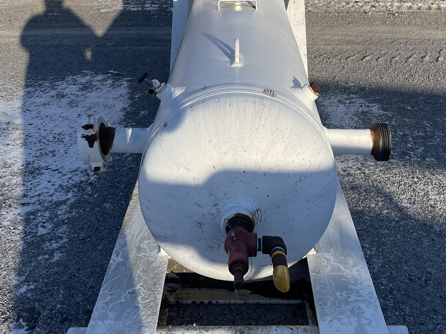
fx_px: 670
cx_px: 228
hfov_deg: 36.8
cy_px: 98
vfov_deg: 27.8
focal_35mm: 52
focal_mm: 4.2
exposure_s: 1/2817
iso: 32
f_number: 1.6
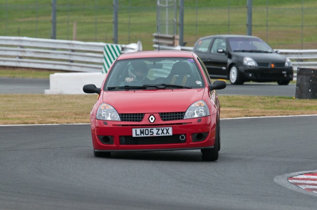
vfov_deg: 3.4
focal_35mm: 405
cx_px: 158
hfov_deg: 5.1
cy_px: 105
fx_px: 3562
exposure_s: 1/1250
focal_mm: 270
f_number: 5.6
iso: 800
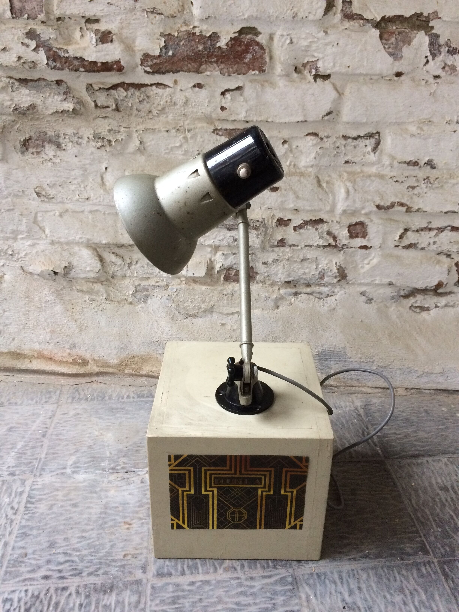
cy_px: 306
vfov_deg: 61.7
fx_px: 513
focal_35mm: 29
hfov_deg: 48.2
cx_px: 230
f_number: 2.2
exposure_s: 1/33
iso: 250
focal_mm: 4.15
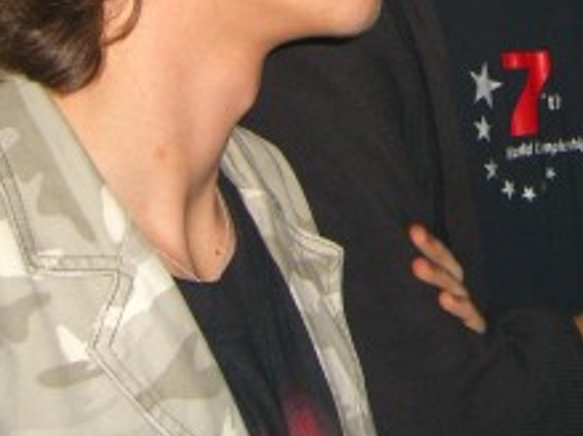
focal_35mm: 104
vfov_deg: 13.6
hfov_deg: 18.4
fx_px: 1751
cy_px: -149
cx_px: 575
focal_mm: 7.9
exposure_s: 1/60
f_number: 2.8
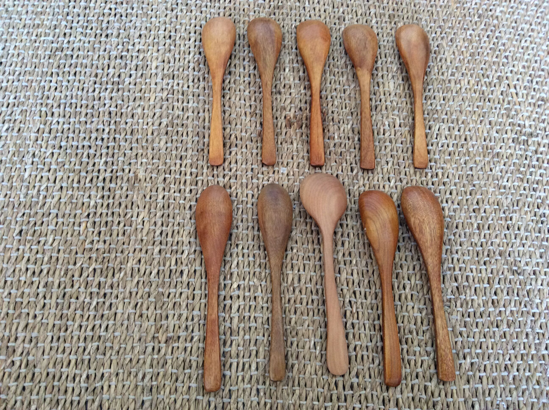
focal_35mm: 32
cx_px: 274
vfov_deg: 44.1
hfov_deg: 56.9
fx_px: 507
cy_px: 205
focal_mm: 3.3
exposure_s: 1/25
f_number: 2.4
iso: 160
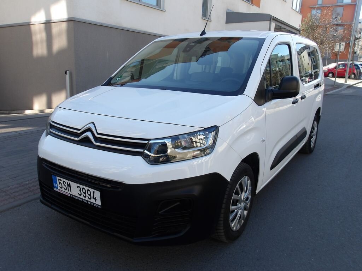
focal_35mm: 27
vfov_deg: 51.4
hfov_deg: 65.3
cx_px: 181
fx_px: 282
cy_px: 136
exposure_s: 1/324
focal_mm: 4.9
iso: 100
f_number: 3
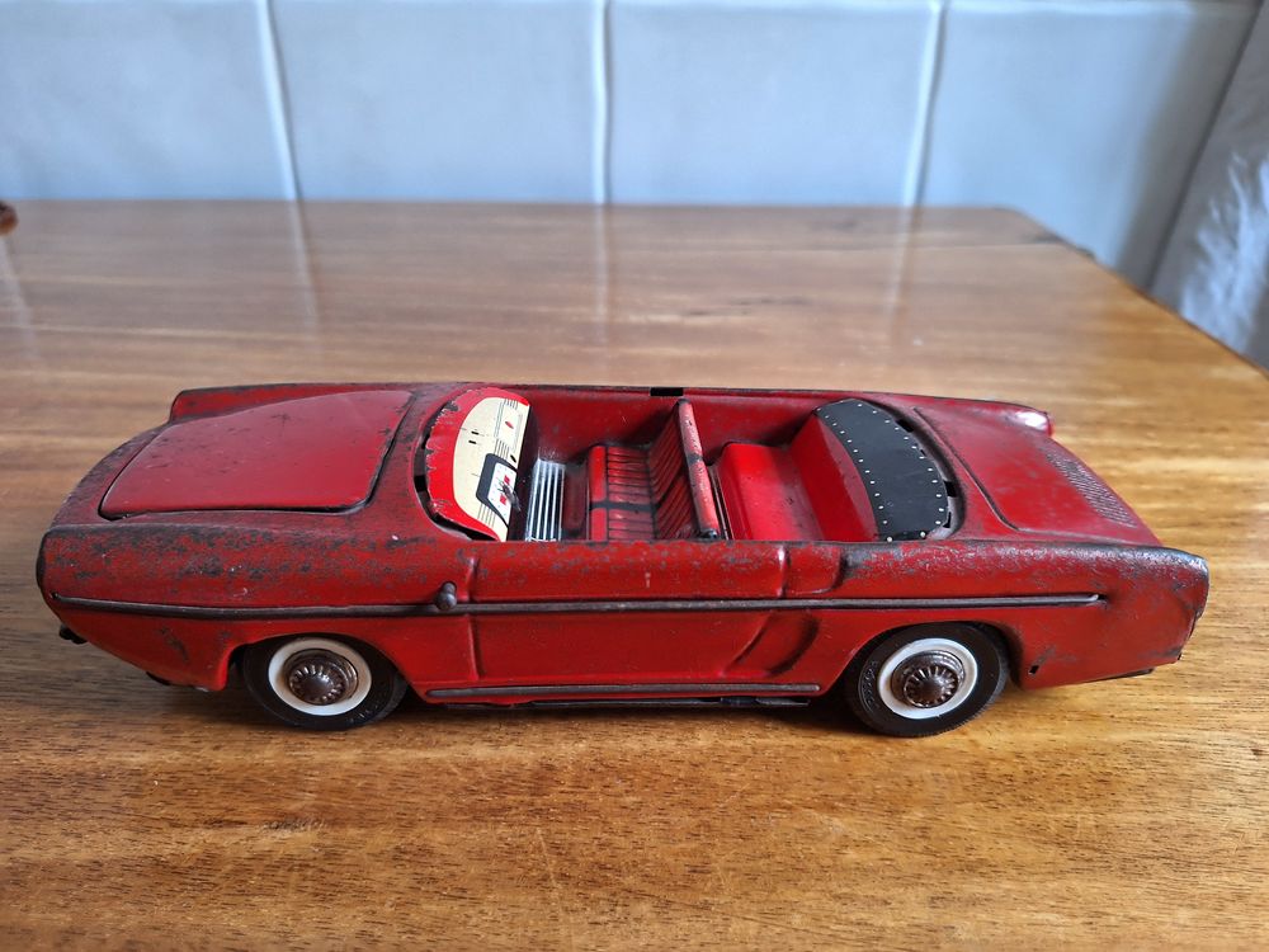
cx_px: 634
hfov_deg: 73.9
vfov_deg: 58.9
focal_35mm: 23
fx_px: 843
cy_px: 476
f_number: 1.8
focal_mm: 5.54
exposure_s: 1/50
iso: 80
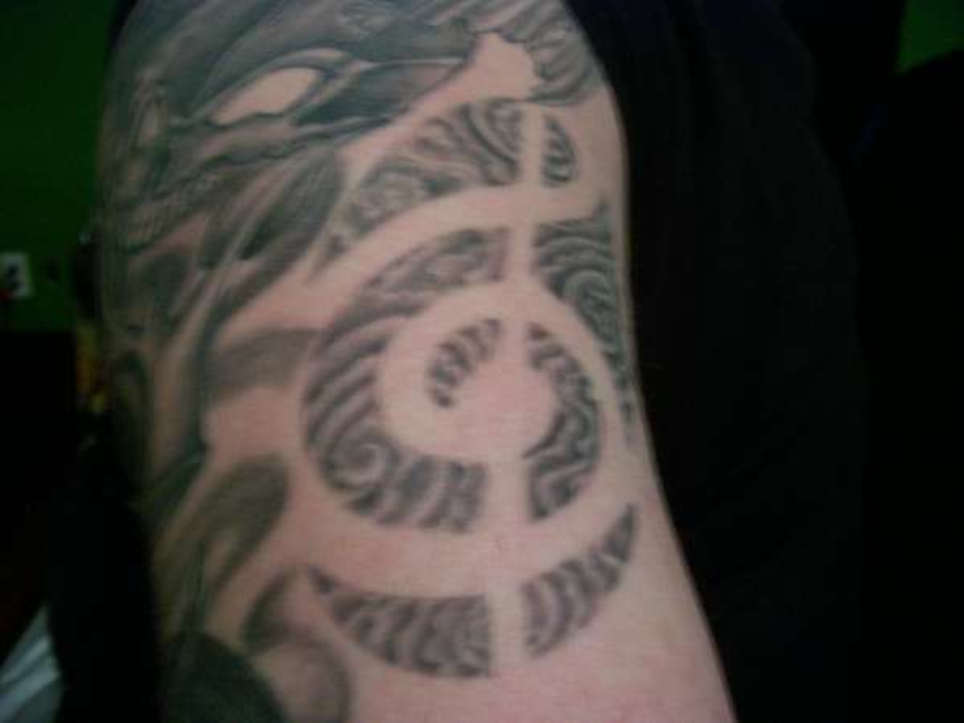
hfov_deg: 54.0
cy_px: 362
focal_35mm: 34
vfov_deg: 41.8
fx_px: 947
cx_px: 482
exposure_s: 1/8
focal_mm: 5.6
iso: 160
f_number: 2.7
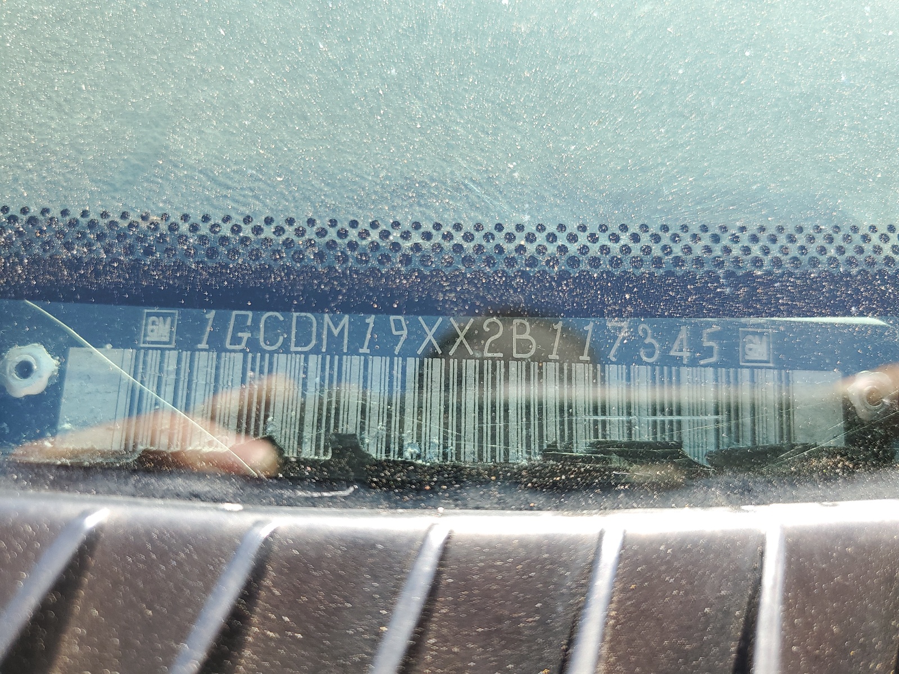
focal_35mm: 26
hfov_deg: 67.3
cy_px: 337
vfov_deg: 53.1
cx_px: 450
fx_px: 675
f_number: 1.5
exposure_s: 1/370
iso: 50
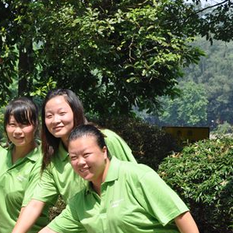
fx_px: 738
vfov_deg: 17.9
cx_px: 12
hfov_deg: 17.6
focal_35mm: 97
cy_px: 164
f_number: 11
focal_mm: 35
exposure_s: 1/125
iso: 200
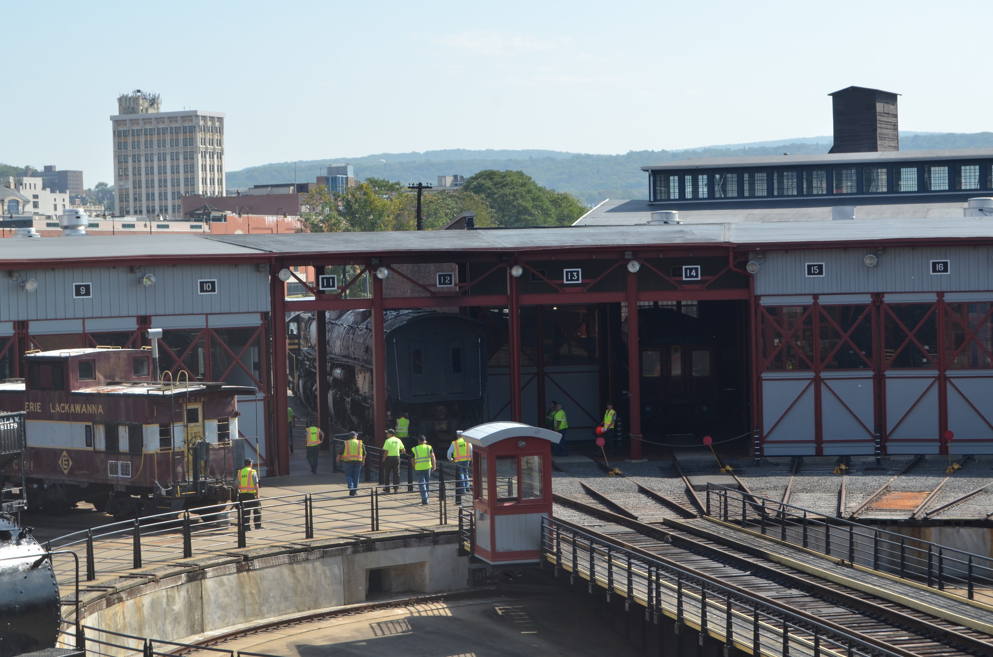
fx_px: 2271
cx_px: 496
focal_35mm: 82
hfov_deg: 24.7
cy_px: 328
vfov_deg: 16.5
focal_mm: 55
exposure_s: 1/250
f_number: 8
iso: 200
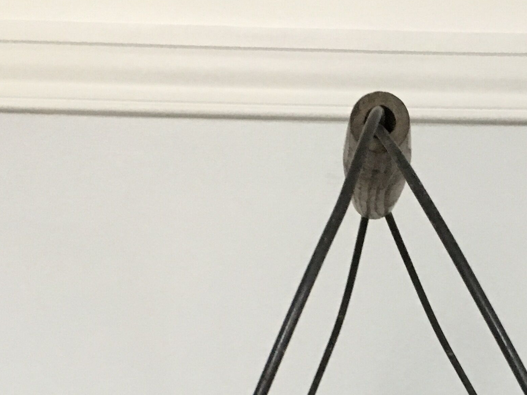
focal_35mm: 75
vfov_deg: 18.4
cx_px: 398
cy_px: 506
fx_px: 1142
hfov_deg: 25.7
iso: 200
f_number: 2.2
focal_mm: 4.15
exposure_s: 1/17
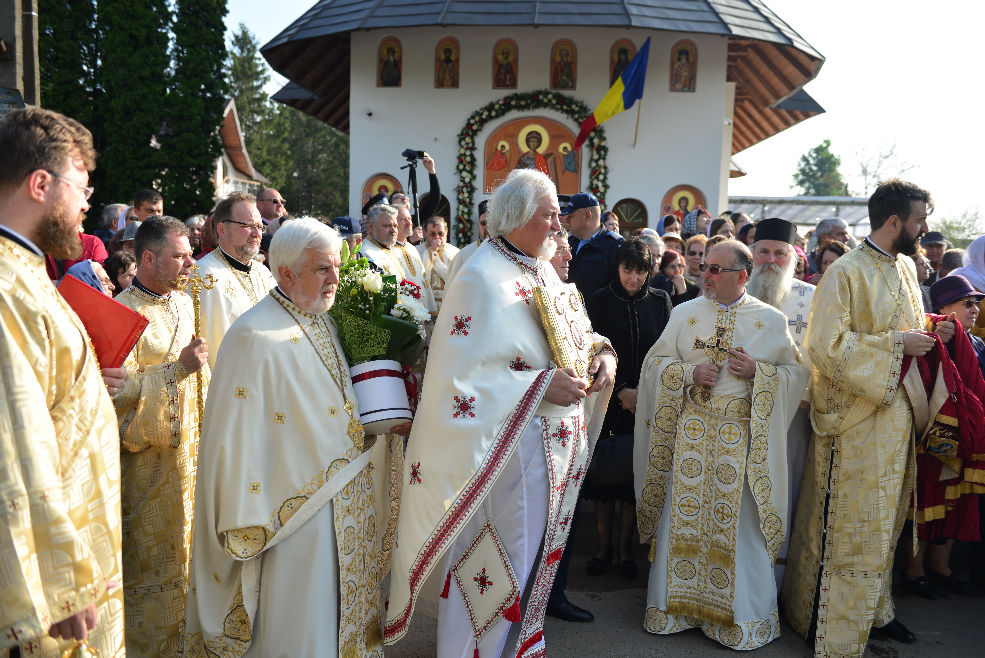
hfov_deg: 60.3
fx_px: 848
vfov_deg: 42.4
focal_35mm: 31
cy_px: 329
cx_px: 492
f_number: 2.8
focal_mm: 31
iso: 100
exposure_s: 1/640
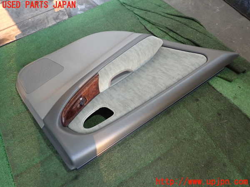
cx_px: 125
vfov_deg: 54.9
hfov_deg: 69.4
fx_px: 181
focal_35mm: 25
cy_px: 94
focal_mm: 4.5
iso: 320
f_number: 2
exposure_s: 1/30
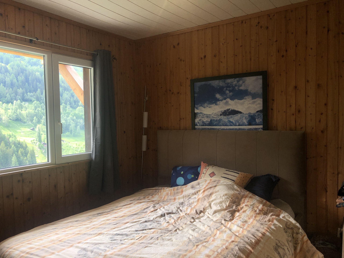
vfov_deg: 49.7
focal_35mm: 28
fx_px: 278
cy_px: 129
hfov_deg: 63.4
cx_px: 172
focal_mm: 3.99
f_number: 1.8
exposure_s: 1/100
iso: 20
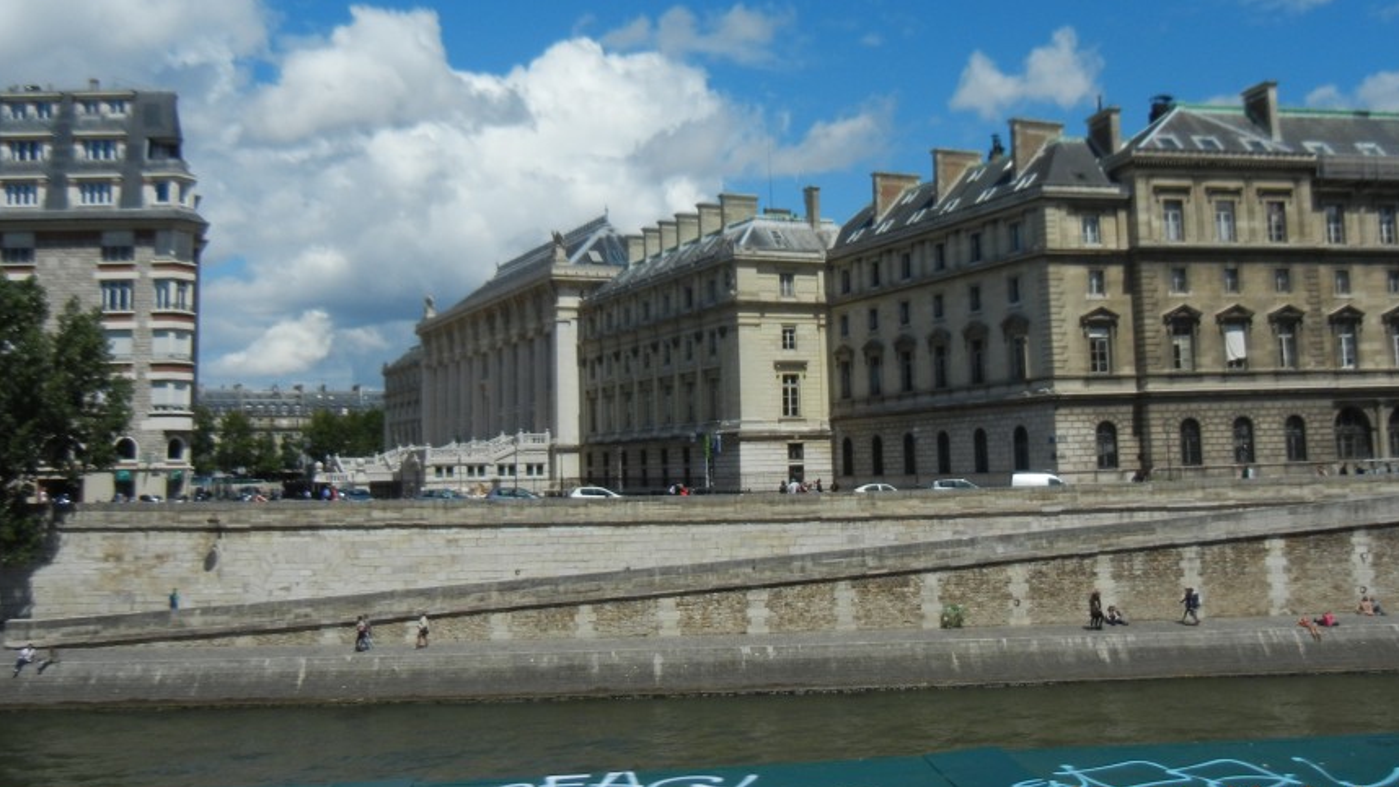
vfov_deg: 30.4
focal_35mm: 39
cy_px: 313
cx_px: 742
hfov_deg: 51.6
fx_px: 1447
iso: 160
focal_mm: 5.4
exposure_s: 1/855
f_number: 7
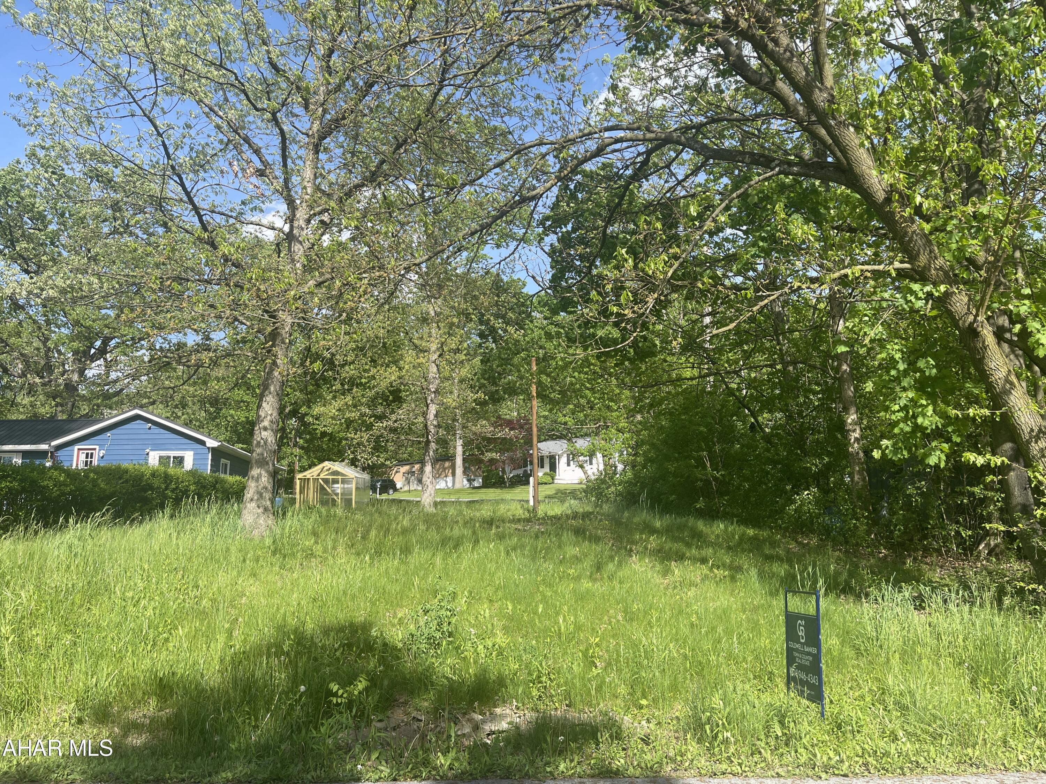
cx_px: 523
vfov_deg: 54.9
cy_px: 392
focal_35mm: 25
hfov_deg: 69.4
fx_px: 755
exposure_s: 1/1387
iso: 32
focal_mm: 5.1
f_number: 1.6
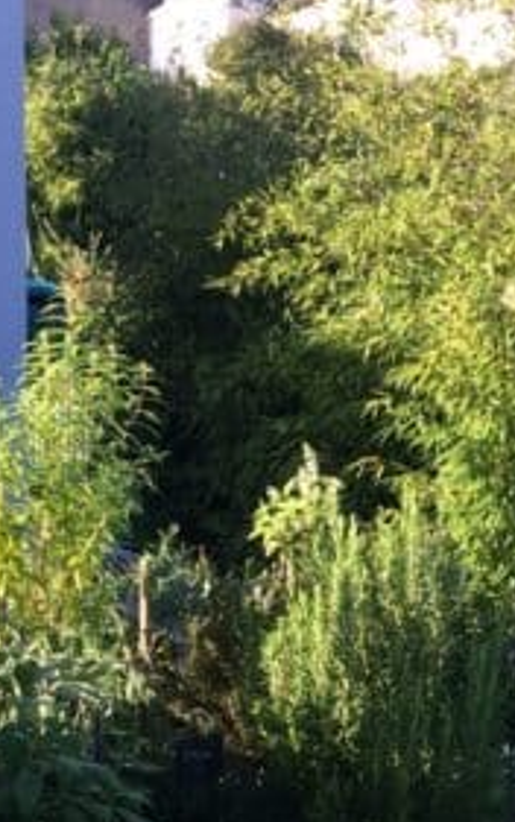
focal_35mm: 84
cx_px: 430
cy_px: 790
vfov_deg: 23.7
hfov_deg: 15.4
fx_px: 1883
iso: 32
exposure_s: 1/336
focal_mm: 4.15
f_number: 2.2
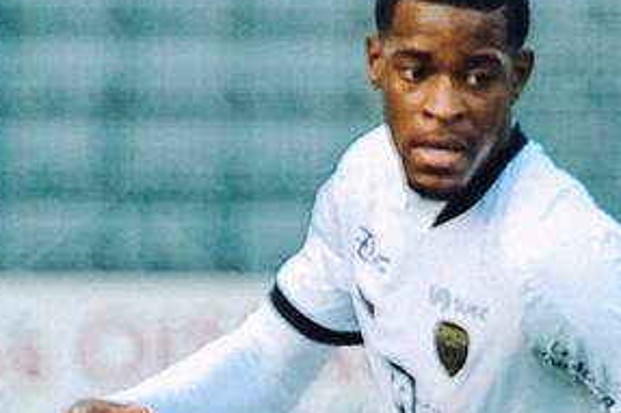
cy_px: 550
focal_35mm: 974
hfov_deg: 2.1
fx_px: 16791
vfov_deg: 1.4
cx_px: 1283
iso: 800
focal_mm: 175
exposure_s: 1/1250
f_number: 4
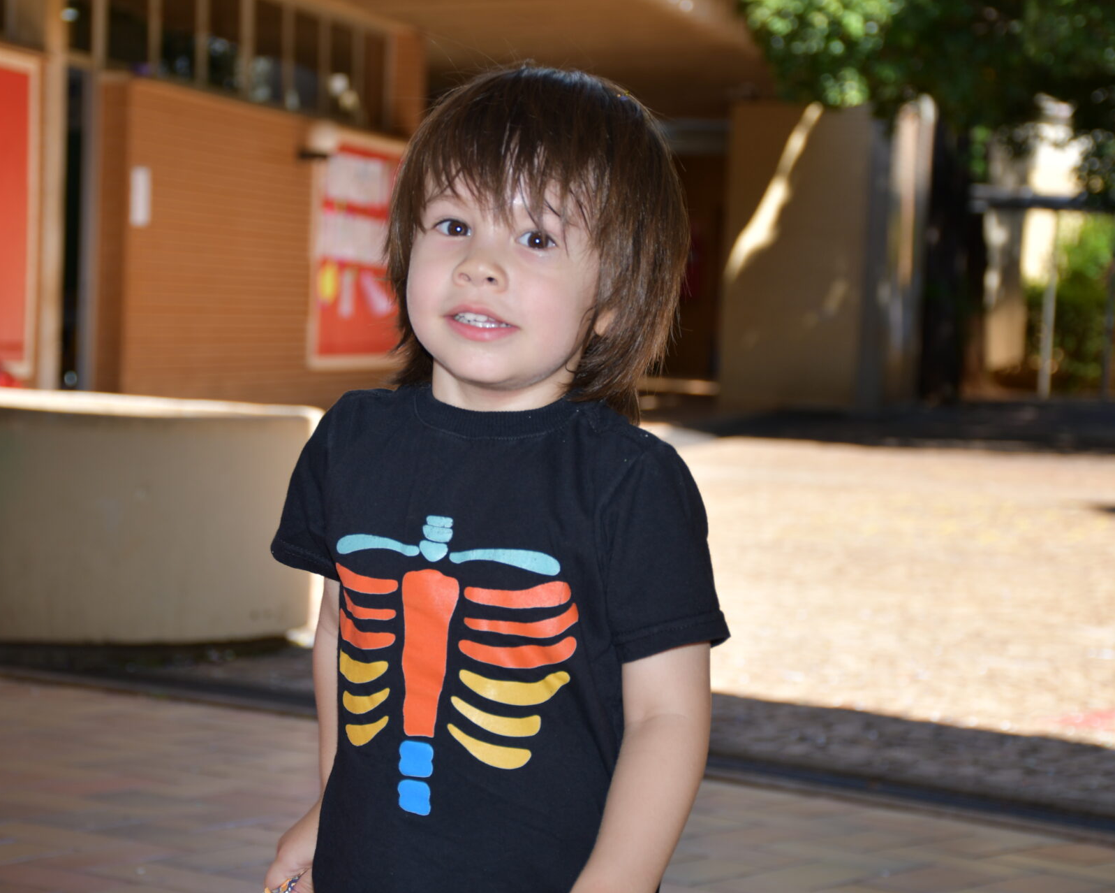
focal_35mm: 88
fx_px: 2904
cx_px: 453
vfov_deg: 17.5
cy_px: 446
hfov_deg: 21.7
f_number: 5.6
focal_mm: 52
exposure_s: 1/250
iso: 100
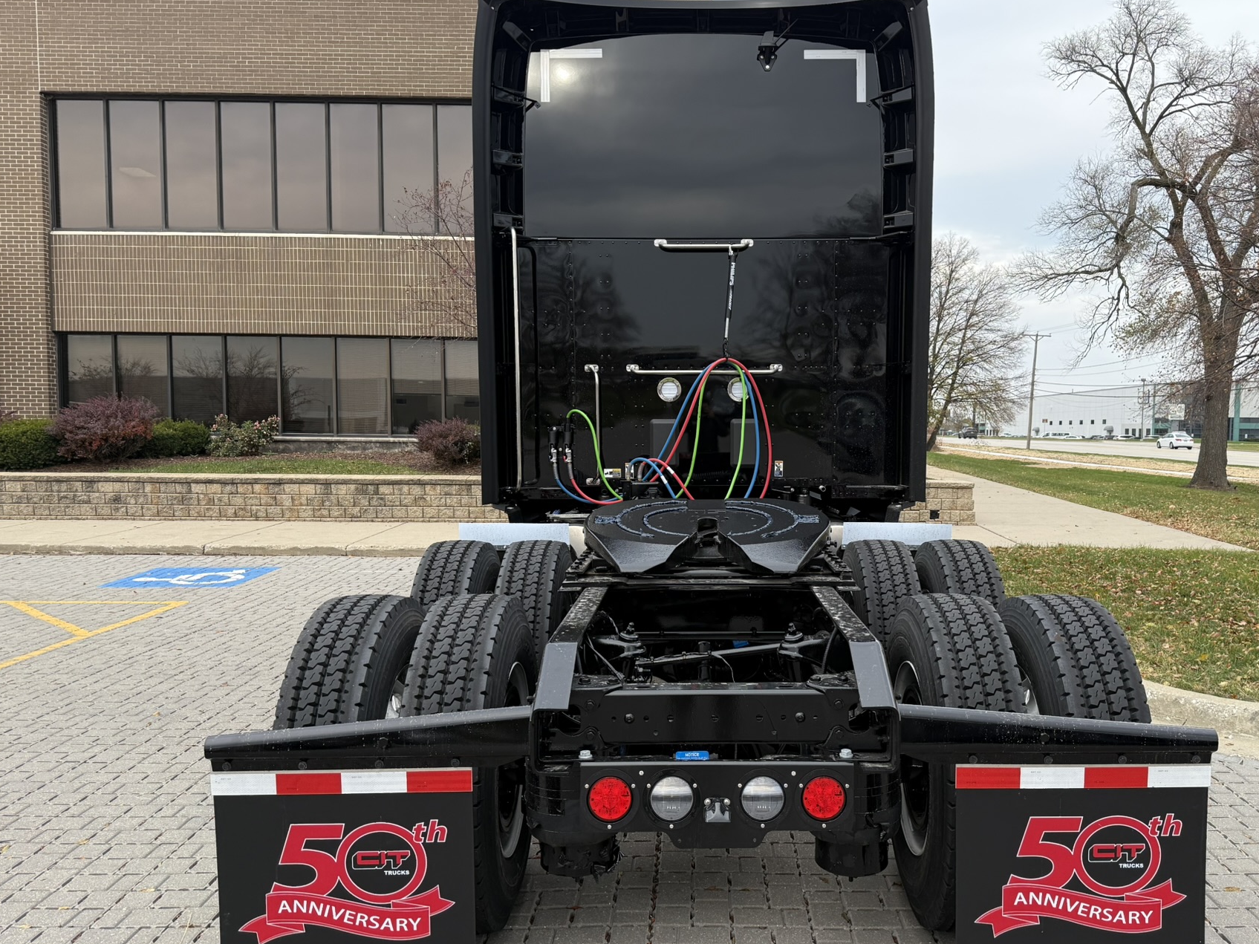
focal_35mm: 29
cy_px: 503
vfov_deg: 48.2
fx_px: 1055
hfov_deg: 61.4
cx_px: 715
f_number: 1.78
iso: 100
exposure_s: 1/1464
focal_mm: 6.76
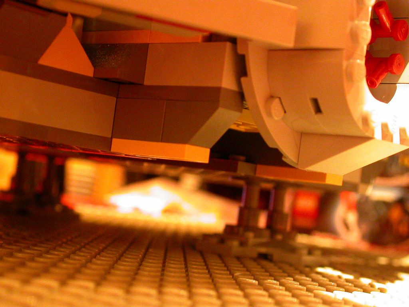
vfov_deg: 18.9
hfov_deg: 25.0
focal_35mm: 78
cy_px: 154
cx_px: 204
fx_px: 922
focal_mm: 16.2
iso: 400
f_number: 3.5
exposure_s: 1/1.5
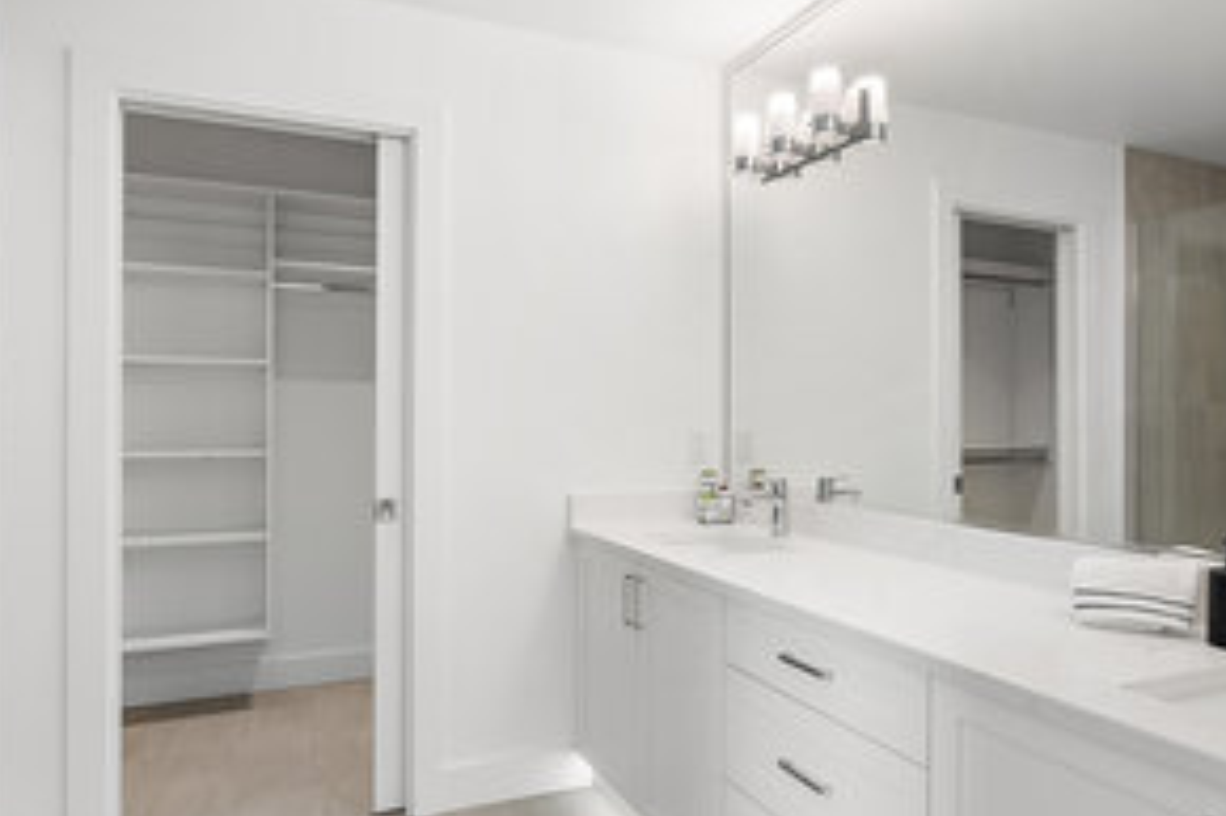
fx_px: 817
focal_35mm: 24
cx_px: 632
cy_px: 431
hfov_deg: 73.8
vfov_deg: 53.0
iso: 320
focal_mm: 16
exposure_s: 1/8
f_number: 6.3
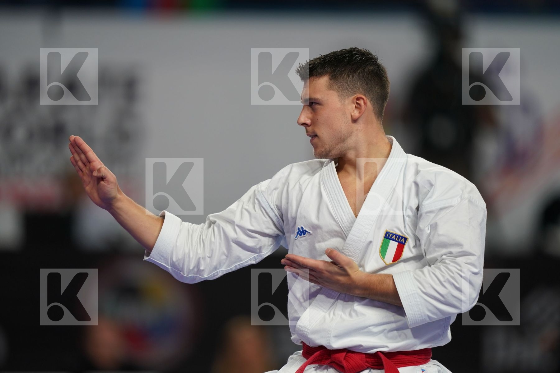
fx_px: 6222
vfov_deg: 3.4
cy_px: 186
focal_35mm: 400
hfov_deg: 5.2
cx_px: 280
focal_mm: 400
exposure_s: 1/500
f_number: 2.8
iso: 800
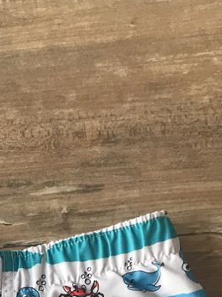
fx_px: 693
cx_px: 4
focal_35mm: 81
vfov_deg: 22.0
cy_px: 373
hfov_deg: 17.8
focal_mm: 3.99
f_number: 1.8
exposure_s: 1/33
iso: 32
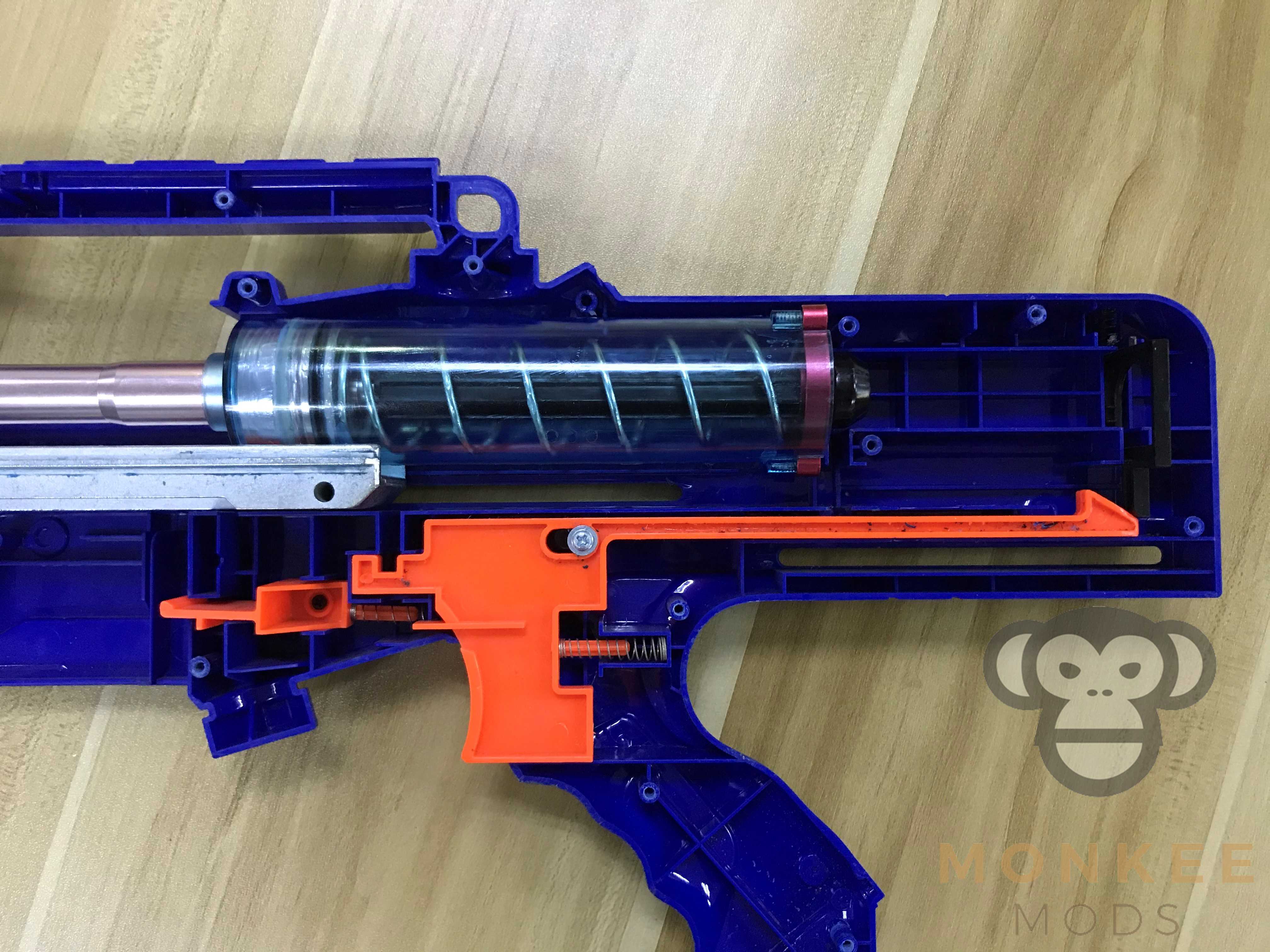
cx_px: 635
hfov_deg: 63.4
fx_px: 1027
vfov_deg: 49.7
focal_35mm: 28
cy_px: 476
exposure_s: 1/9
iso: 100
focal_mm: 3.99
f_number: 1.8
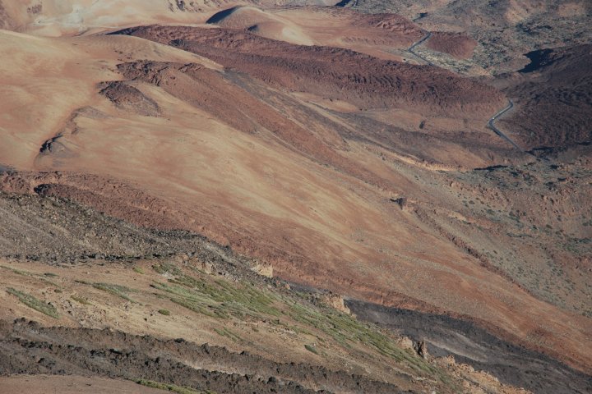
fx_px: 1727
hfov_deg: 19.5
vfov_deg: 13.0
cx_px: 296
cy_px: 197
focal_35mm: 105
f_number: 8
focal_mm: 70
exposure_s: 1/250
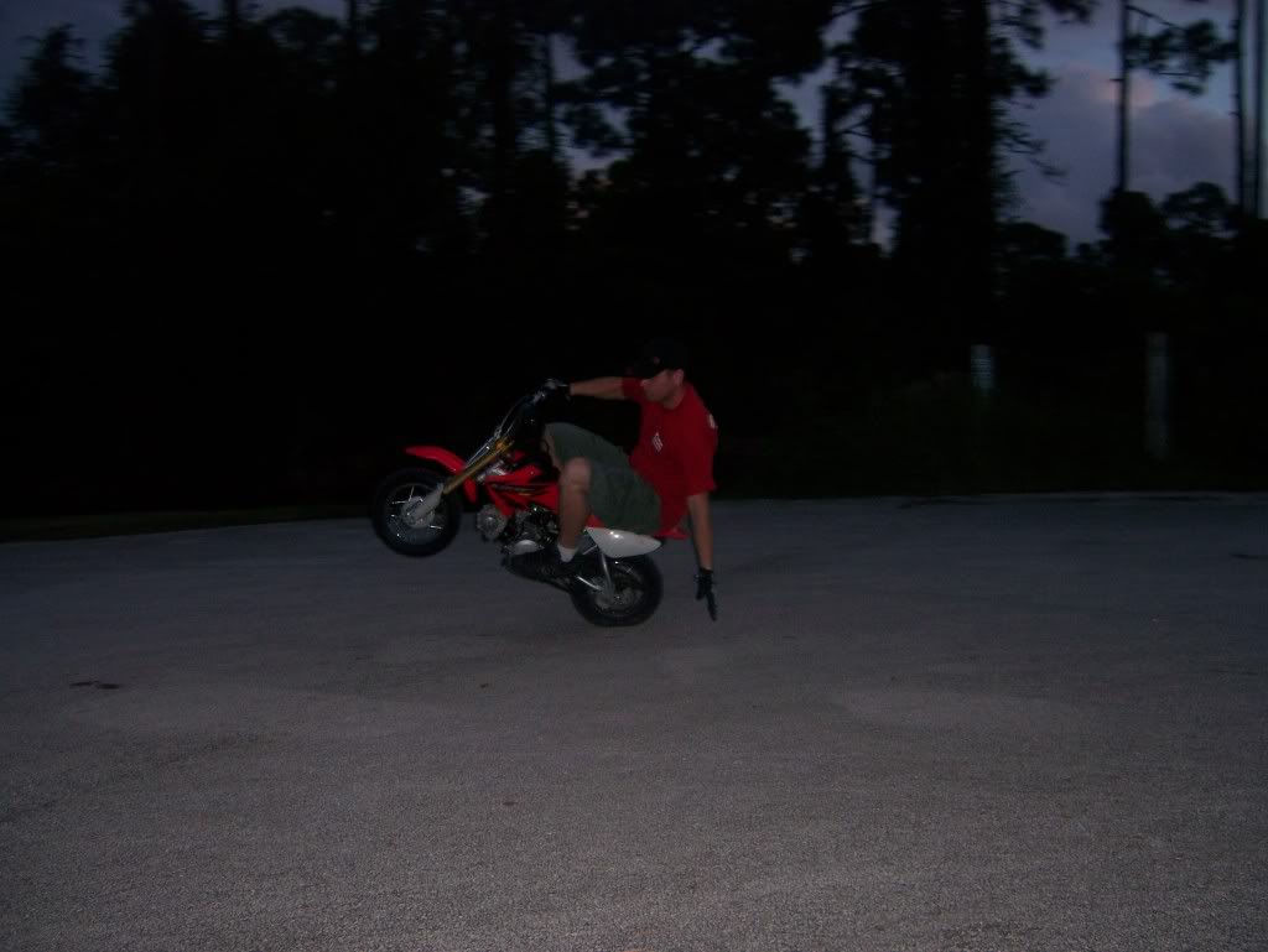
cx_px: 634
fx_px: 1319
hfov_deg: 51.3
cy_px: 476
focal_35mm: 36
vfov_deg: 39.7
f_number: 2.8
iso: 125
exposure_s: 1/60
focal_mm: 6
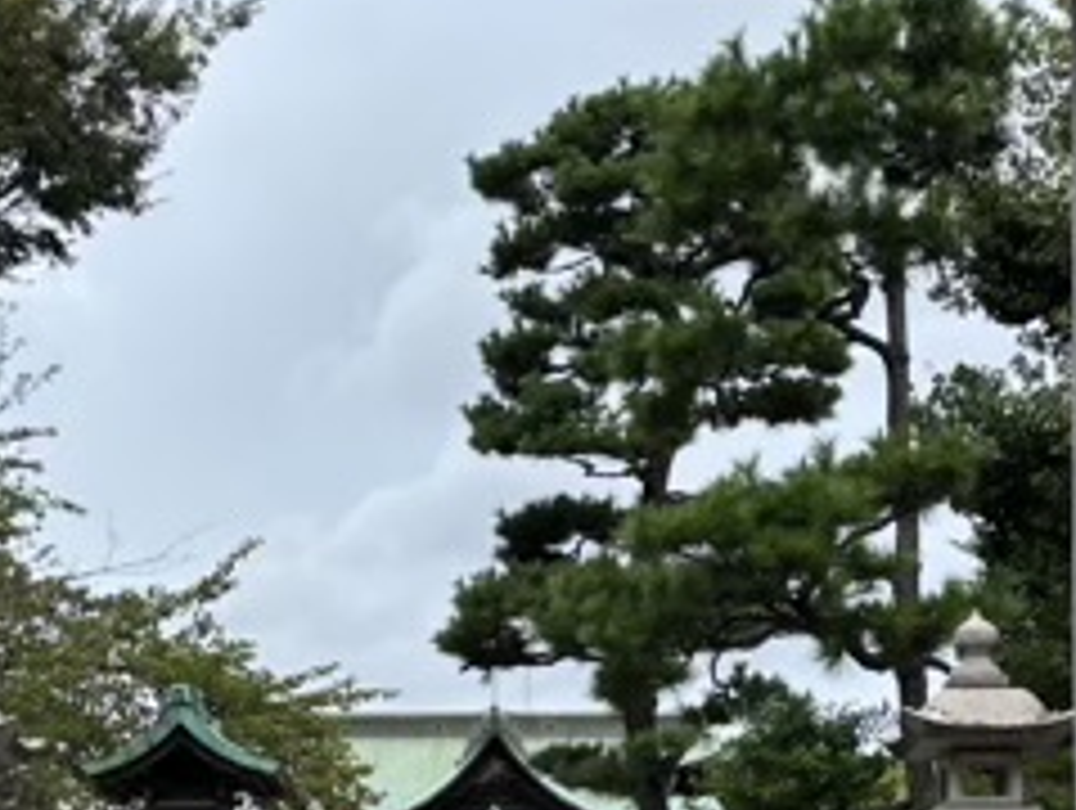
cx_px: 401
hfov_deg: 25.5
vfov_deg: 19.3
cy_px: 610
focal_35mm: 76
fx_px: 2366
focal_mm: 5.96
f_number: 1.6
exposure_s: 1/2105
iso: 50
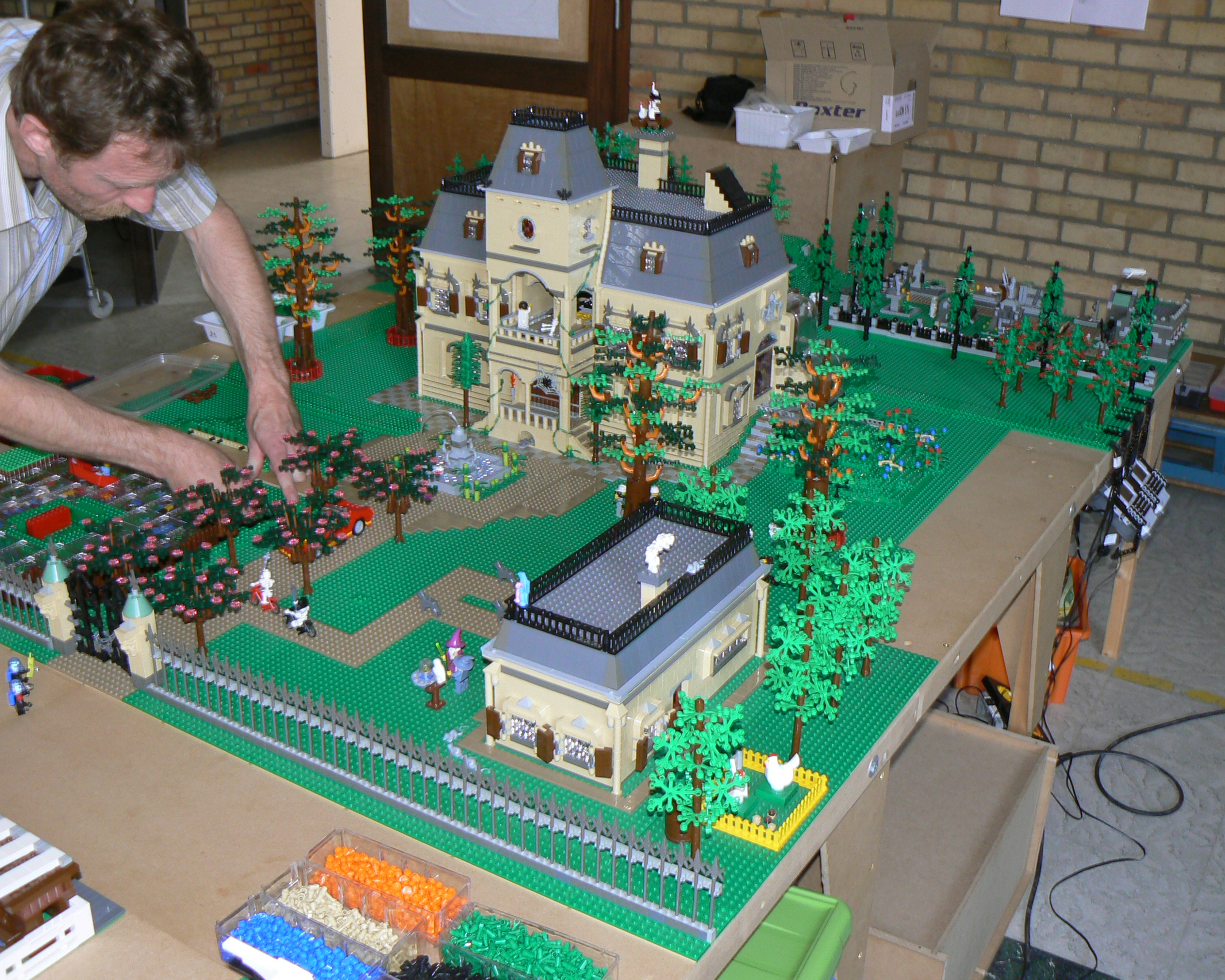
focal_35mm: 38
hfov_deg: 47.9
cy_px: 484
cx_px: 601
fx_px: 1377
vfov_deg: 39.1
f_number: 2.8
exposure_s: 1/25
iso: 100
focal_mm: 6
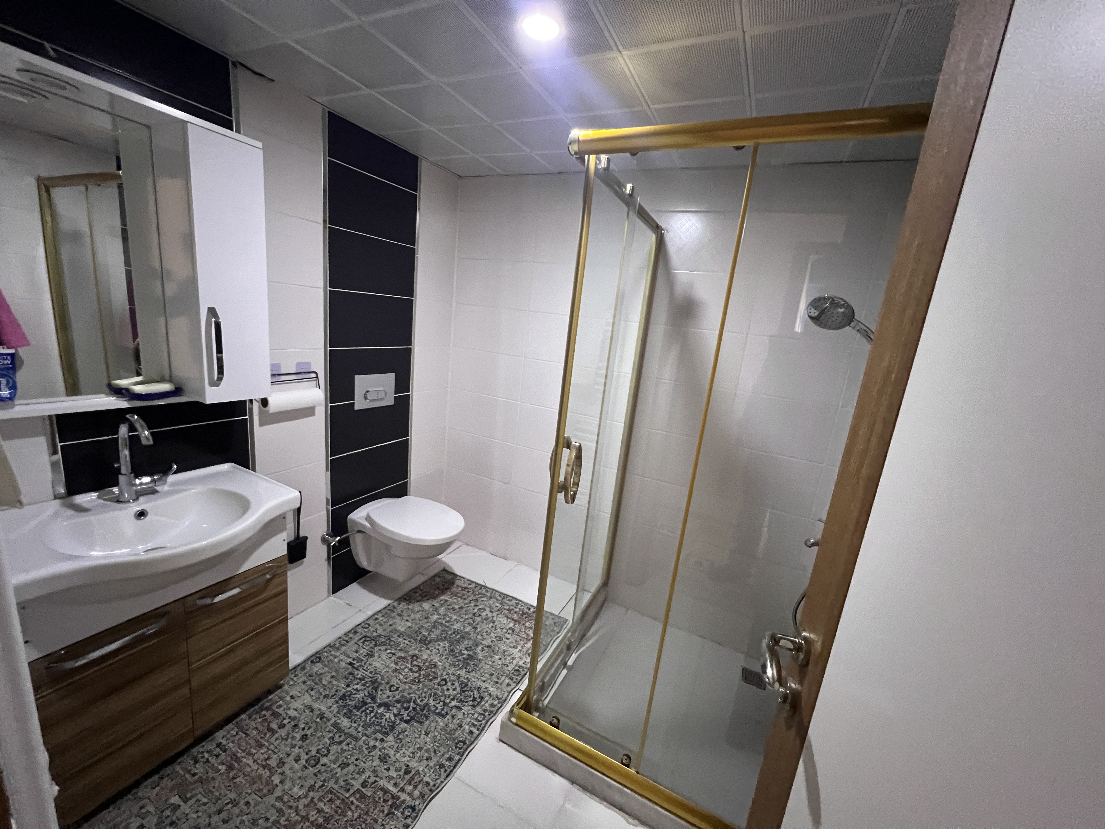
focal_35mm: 13
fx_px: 415
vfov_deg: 89.9
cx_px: 552
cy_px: 414
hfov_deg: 106.2
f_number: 1.8
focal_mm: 1.57
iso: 800
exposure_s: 1/50
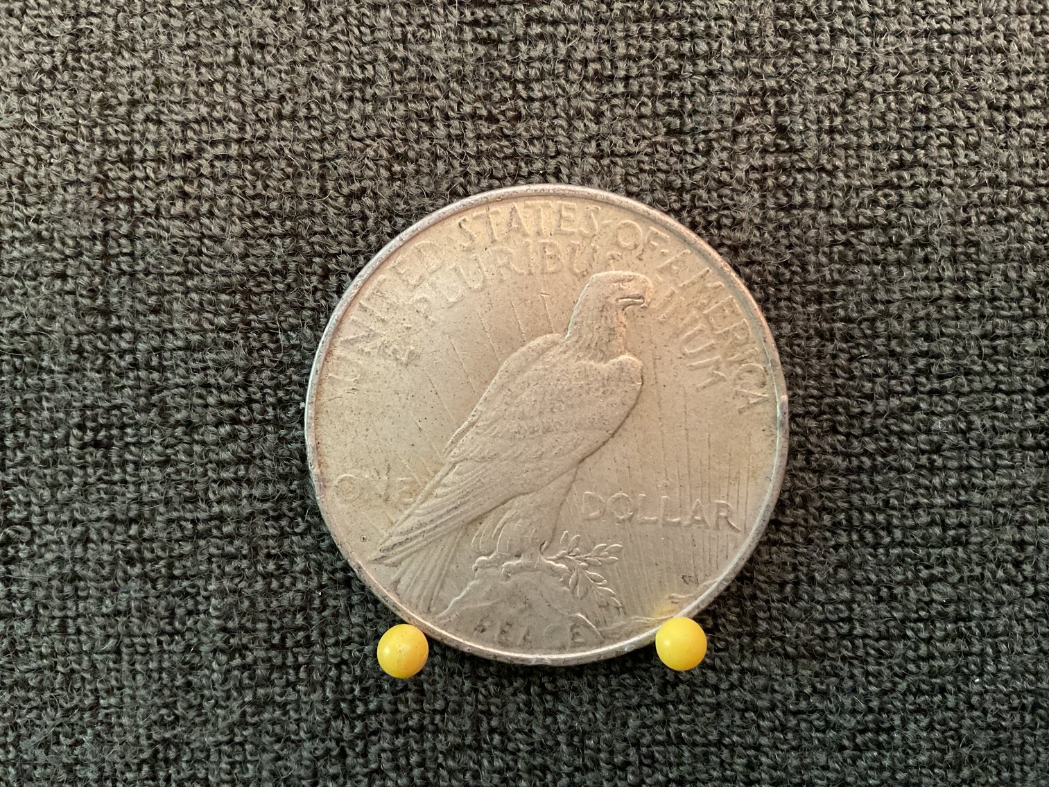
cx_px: 524
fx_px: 879
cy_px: 394
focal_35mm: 29
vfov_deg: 48.2
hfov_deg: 61.7
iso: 500
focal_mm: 3
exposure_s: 1/30
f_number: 1.8
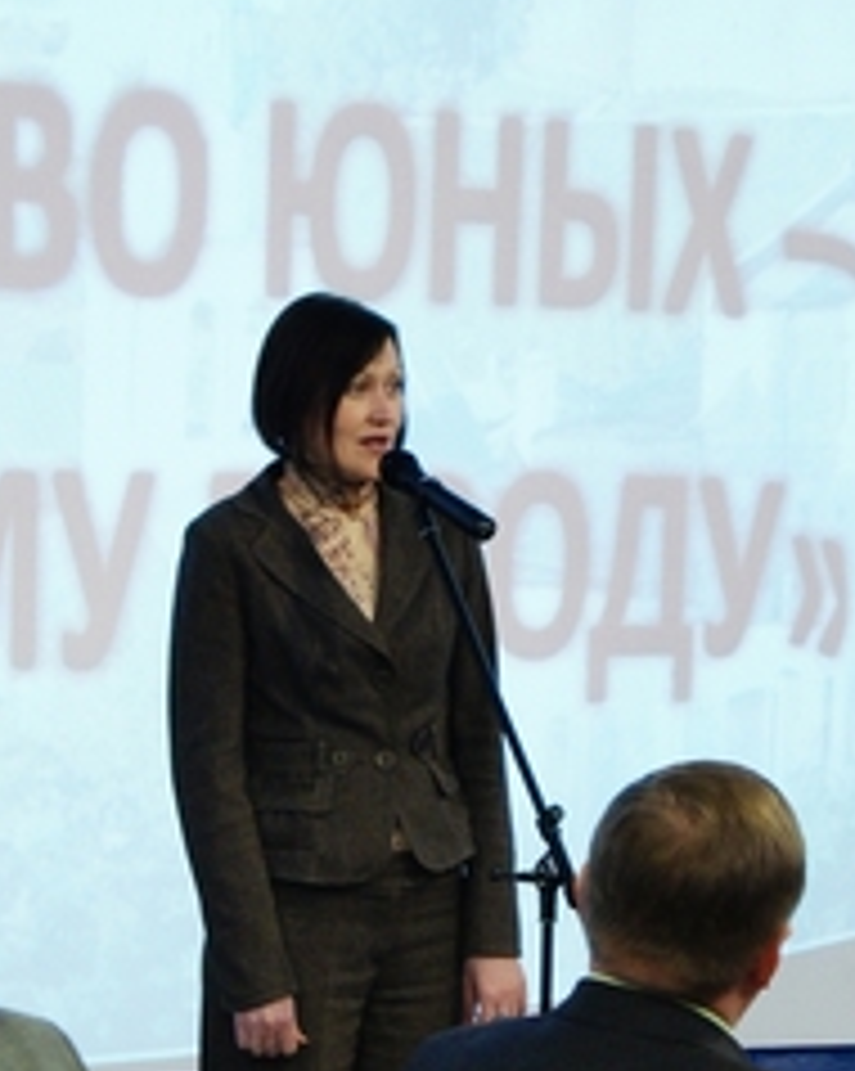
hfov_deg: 9.9
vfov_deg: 12.4
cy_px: 639
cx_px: 263
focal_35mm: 156
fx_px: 4939
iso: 1600
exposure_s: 1/15
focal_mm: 55
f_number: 5.6
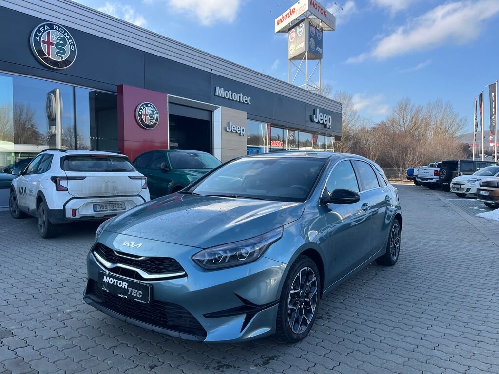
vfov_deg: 53.1
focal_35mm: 26
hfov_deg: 67.3
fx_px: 375
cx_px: 250
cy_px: 187
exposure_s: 1/951
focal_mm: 5.1
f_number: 1.6
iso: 50
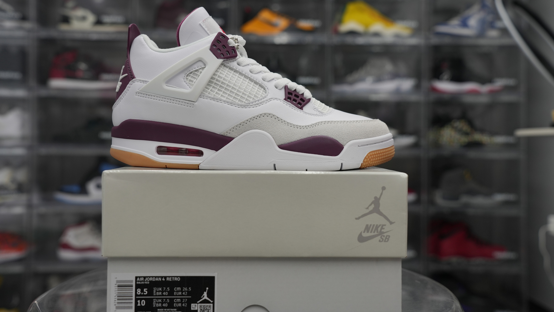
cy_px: 137
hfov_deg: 50.5
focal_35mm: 40
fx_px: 588
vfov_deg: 29.7
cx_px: 277
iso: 320
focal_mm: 38
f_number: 4.5
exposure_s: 1/60
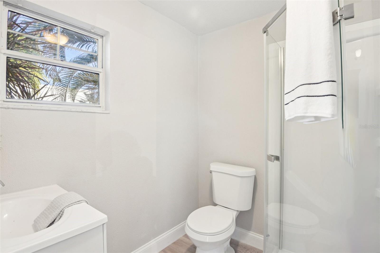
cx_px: 190
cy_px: 126
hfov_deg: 96.7
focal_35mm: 16
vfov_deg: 73.7
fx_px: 169
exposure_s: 1/15
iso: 400
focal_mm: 16
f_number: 8
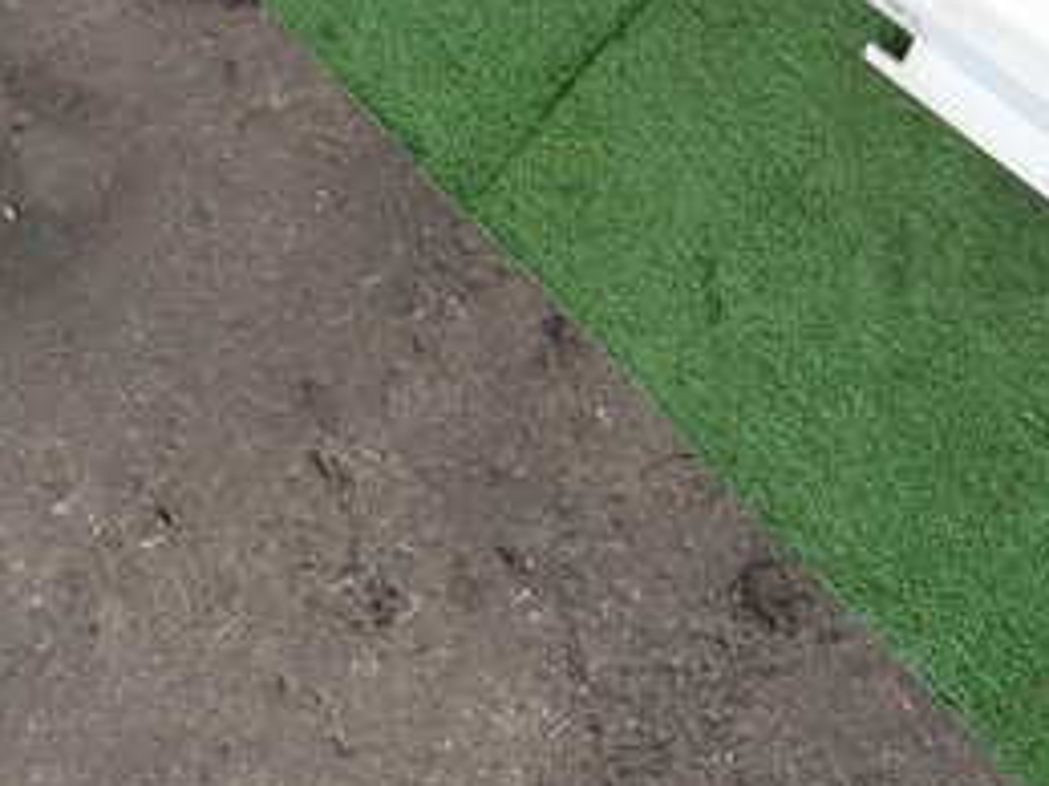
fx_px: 1757
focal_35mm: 58
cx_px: 1045
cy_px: -65
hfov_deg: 30.9
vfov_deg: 23.7
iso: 100
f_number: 2.8
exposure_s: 1/250
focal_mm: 4.5
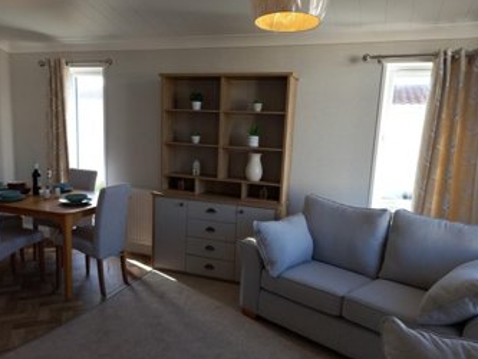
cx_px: 230
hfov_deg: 65.3
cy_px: 188
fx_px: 373
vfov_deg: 51.4
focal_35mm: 27
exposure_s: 1/50
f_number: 2
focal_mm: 4.6
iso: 40
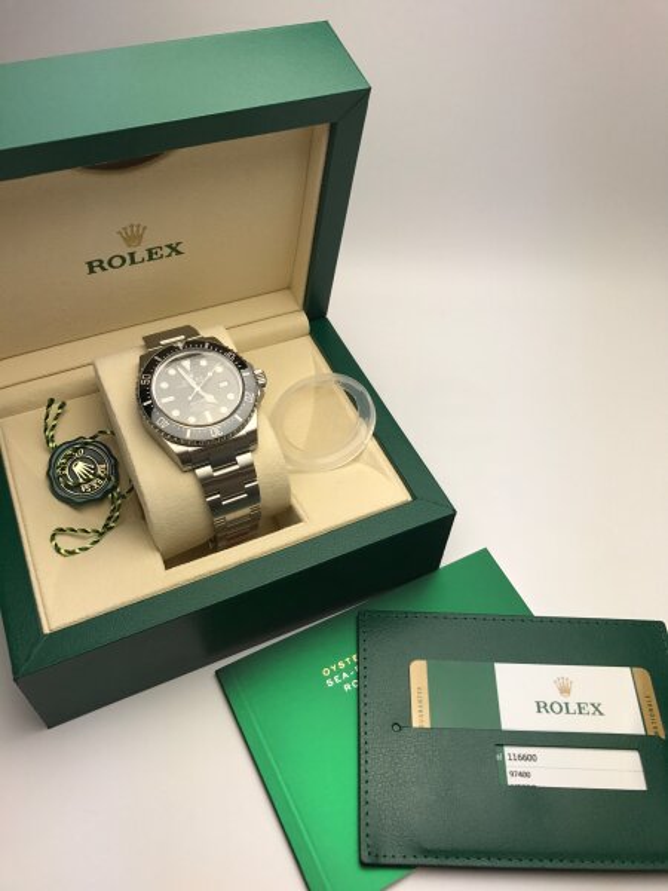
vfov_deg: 63.4
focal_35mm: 28
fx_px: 720
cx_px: 334
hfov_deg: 49.7
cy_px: 446
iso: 20
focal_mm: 3.99
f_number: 1.8
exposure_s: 1/606
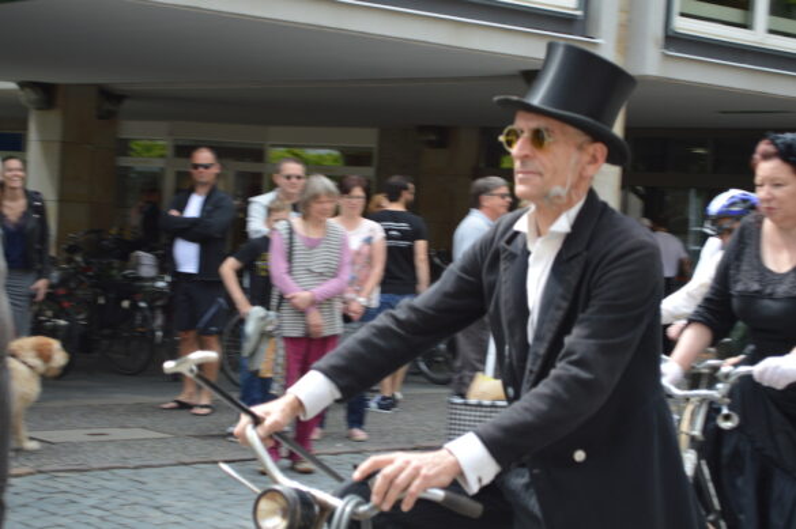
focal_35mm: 82
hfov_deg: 24.6
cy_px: 264
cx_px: 398
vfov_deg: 16.5
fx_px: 1823
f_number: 5.6
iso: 110
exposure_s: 1/125
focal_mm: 55
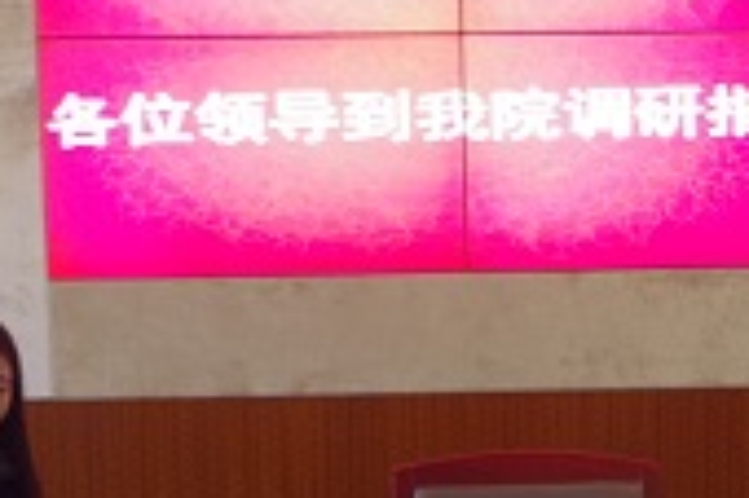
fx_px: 2640
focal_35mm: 127
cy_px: 602
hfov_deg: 16.0
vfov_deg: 10.6
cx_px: 652
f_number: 4
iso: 800
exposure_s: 1/30
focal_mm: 23.13
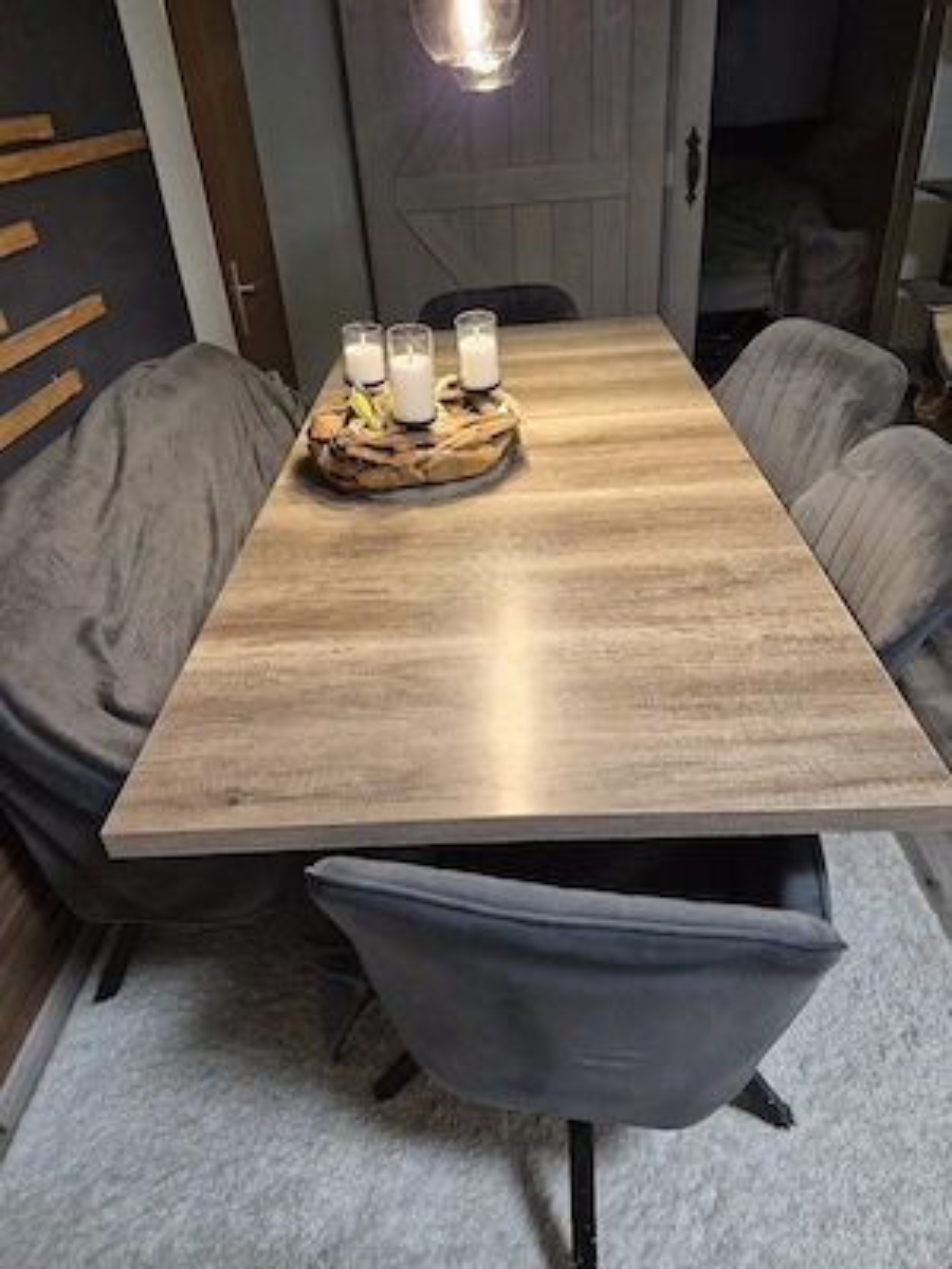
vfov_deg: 73.9
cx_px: 476
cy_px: 634
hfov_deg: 58.9
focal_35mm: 23
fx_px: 843
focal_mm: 5.4
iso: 400
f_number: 1.8
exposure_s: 1/100
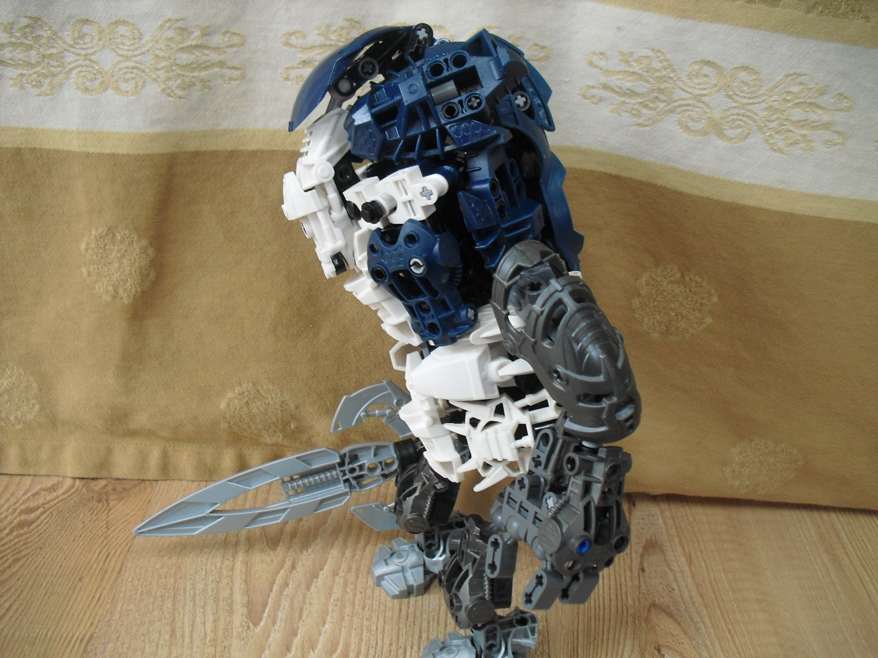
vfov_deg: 39.7
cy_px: 329
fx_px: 913
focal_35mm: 36
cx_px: 439
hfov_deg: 51.4
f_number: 3.1
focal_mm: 6.3
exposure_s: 1/80
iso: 200
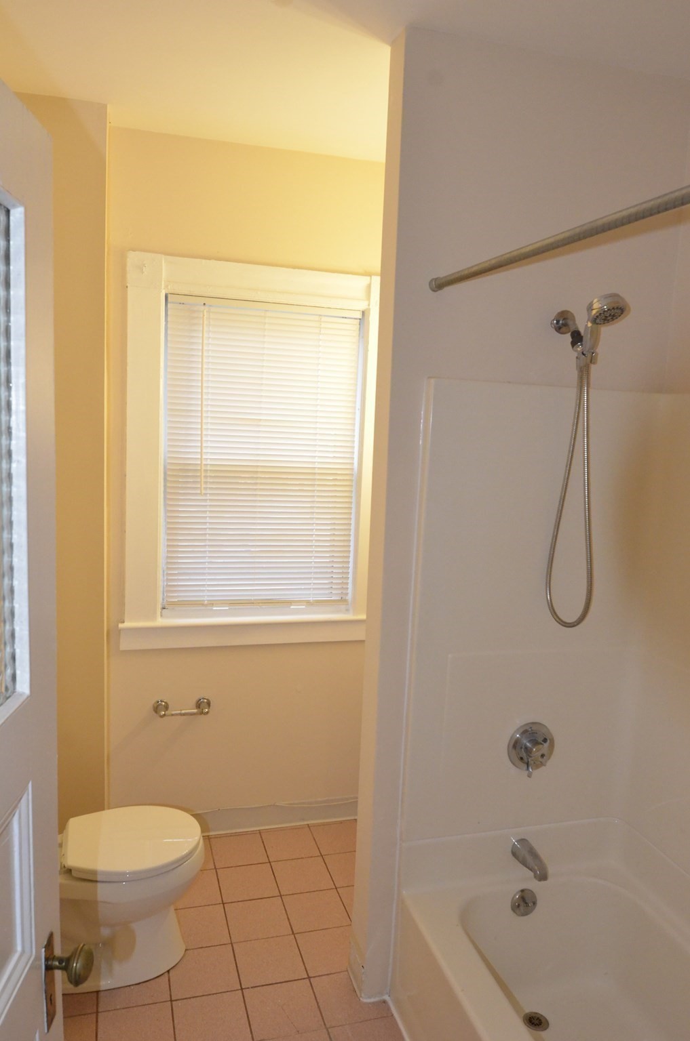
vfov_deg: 70.6
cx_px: 345
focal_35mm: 26
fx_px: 737
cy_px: 520
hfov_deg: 50.2
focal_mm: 17
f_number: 7.1
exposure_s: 1/100
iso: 3200
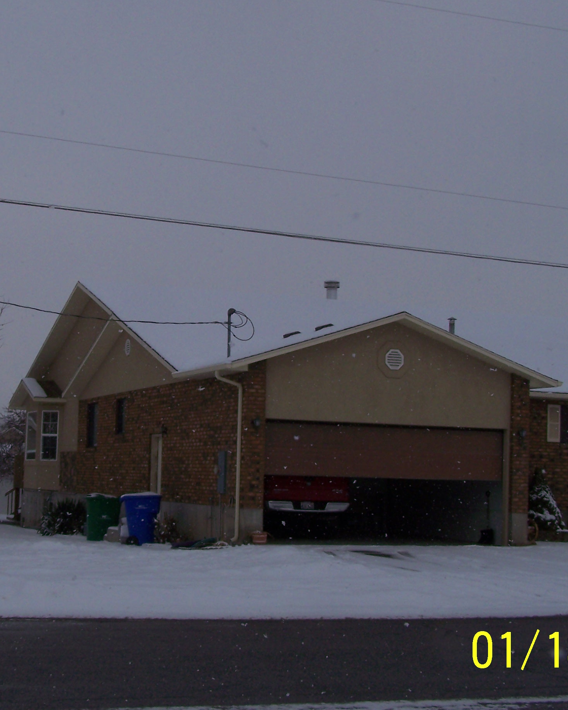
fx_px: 1303
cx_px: 180
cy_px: 314
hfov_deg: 24.4
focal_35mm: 62
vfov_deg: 30.5
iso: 64
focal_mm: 6.3
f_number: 5.6
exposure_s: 1/1000
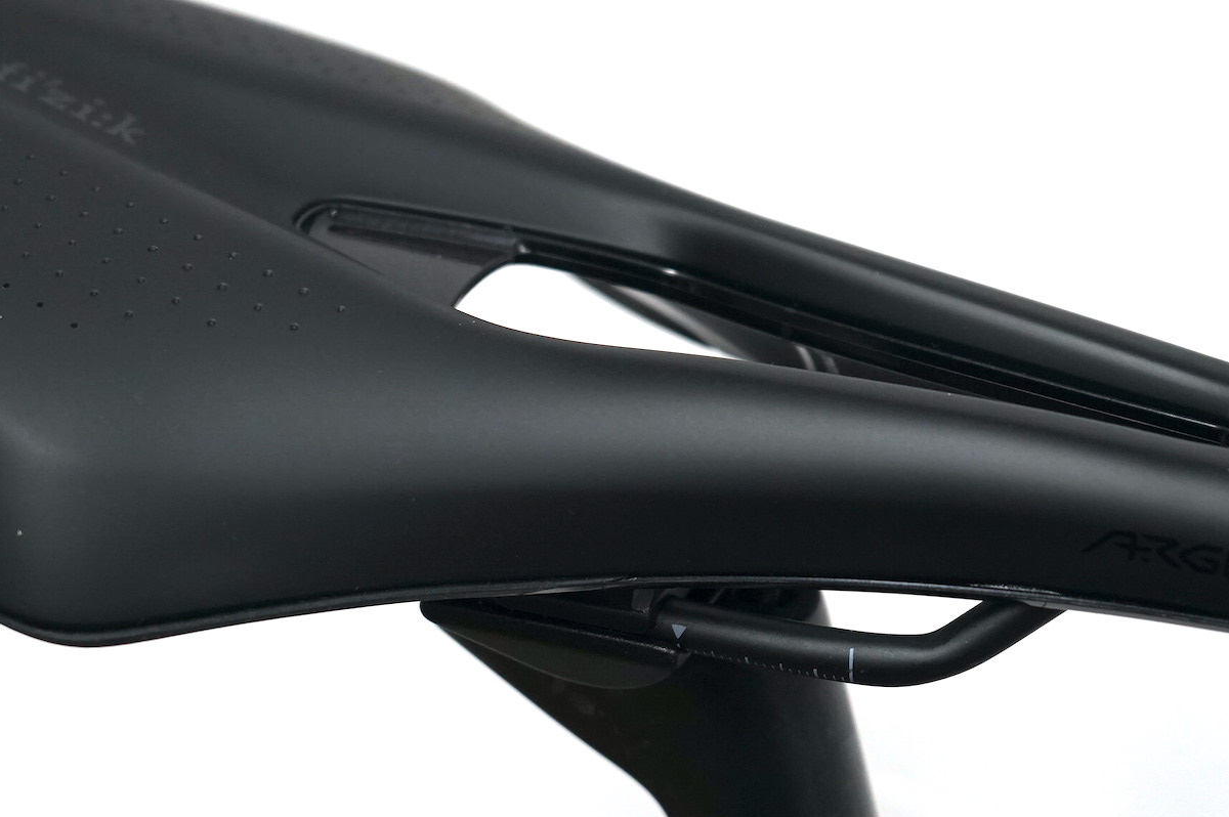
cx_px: 599
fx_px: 2865
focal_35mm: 84
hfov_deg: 24.2
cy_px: 534
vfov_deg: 16.2
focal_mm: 48
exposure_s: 1/60
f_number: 4.5
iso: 800
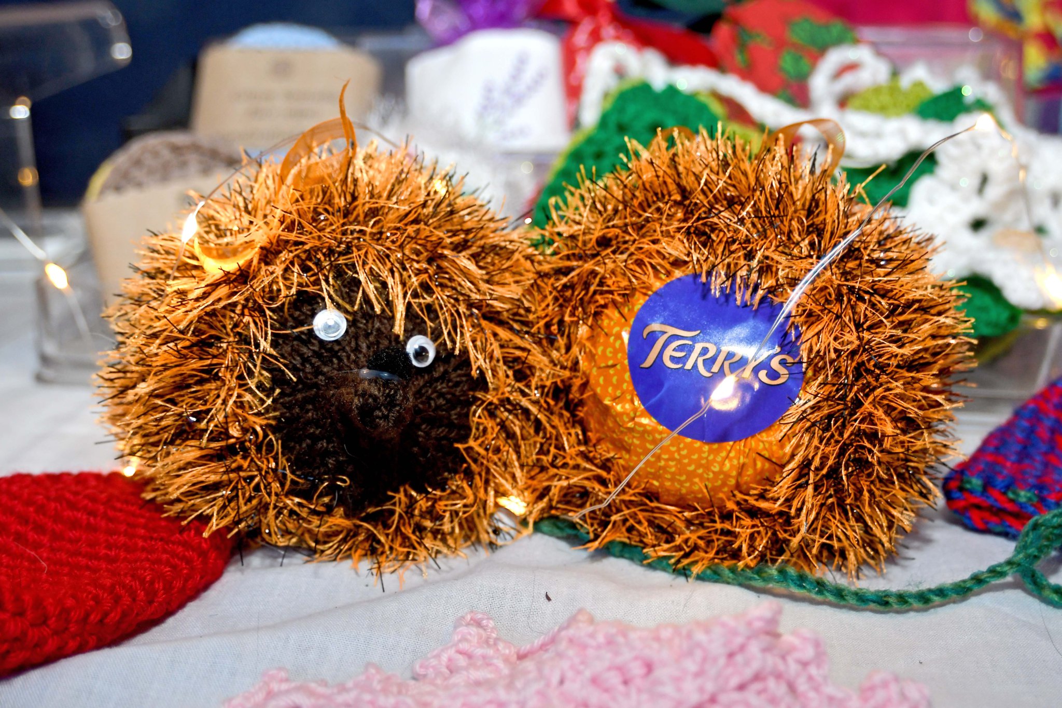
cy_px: 354
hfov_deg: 37.9
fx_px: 1549
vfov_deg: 25.7
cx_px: 531
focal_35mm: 52
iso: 800
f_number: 4.5
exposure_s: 1/50
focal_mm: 35
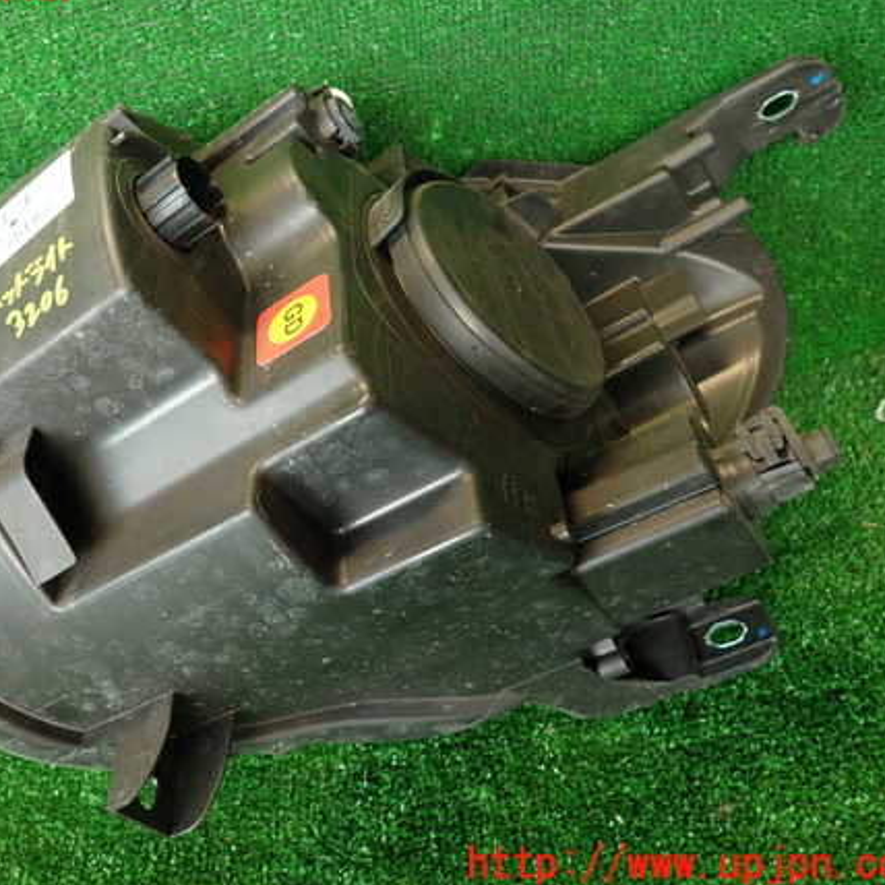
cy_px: 426
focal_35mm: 31
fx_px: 897
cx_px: 314
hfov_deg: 51.8
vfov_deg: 52.5
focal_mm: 4.5
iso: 200
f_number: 2
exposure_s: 1/40
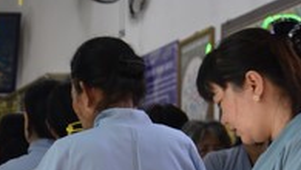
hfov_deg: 10.8
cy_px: 266
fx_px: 1533
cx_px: -157
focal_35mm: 192
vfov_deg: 6.3
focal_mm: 55
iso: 400
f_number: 5
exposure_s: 1/100
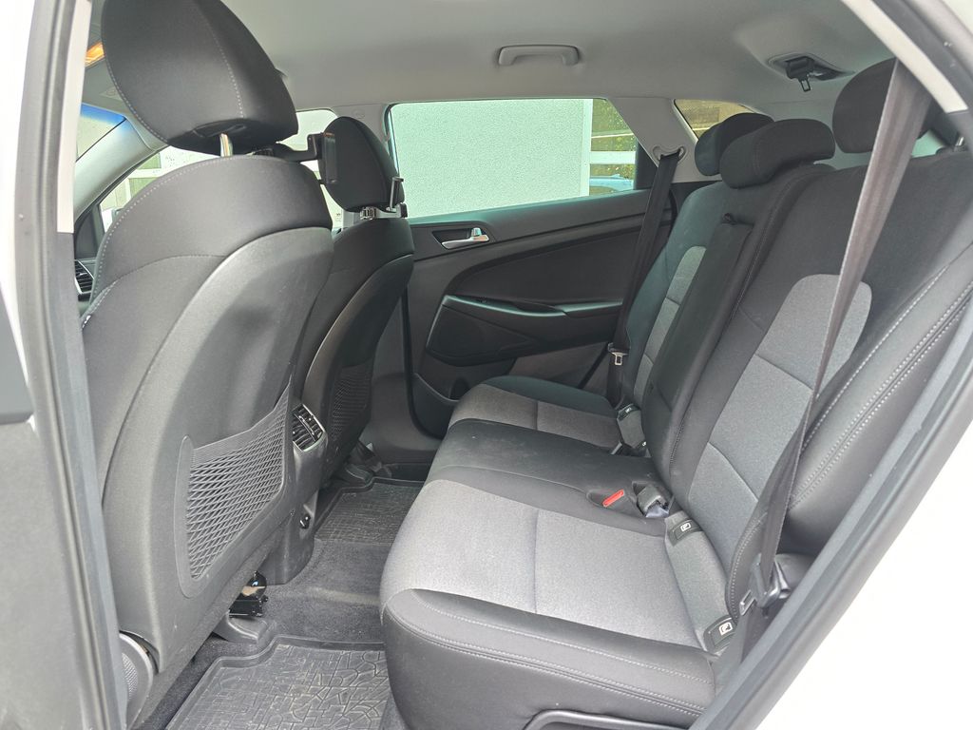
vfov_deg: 58.9
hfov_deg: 73.9
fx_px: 646
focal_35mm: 23
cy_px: 365
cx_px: 486
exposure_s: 1/100
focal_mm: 6.3
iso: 200
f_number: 1.7
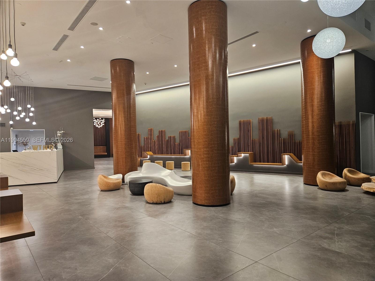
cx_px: 188
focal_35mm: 23
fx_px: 249
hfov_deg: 73.9
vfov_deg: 58.9
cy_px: 140
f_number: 1.8
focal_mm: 5.4
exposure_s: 1/120
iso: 400
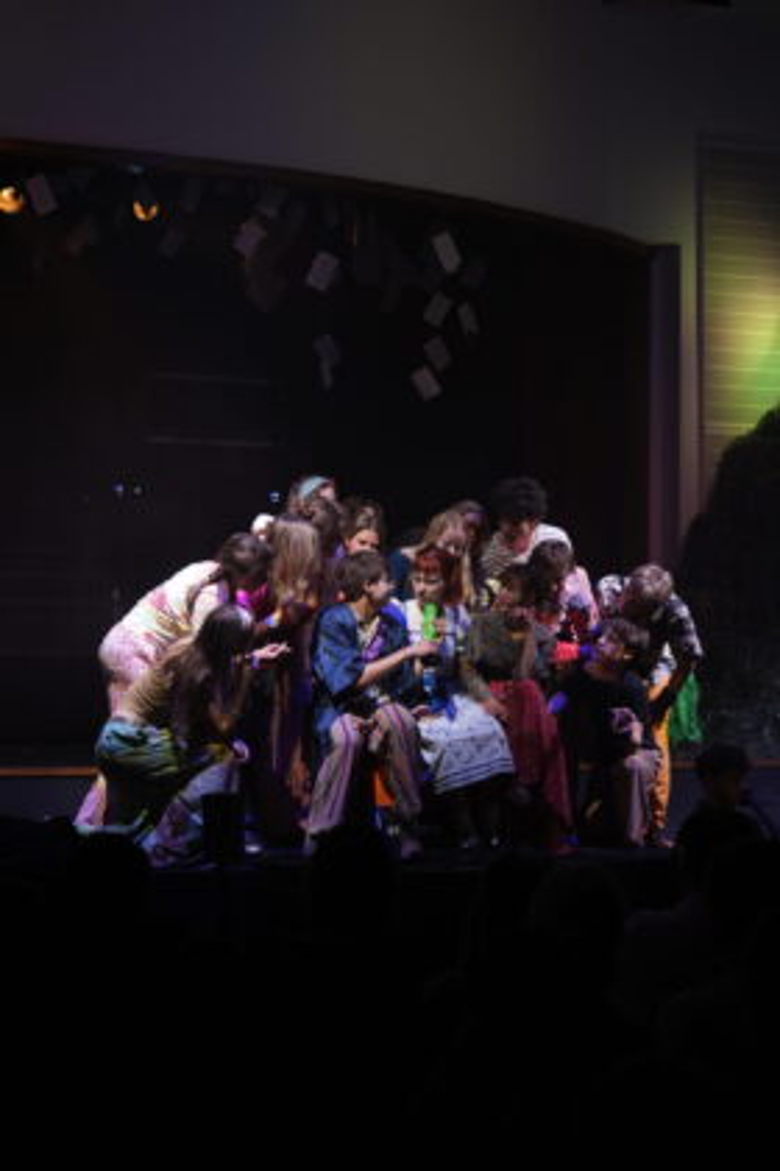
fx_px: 2275
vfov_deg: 28.8
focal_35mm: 70
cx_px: 390
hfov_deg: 19.5
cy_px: 586
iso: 1600
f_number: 5.6
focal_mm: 70
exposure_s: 1/60
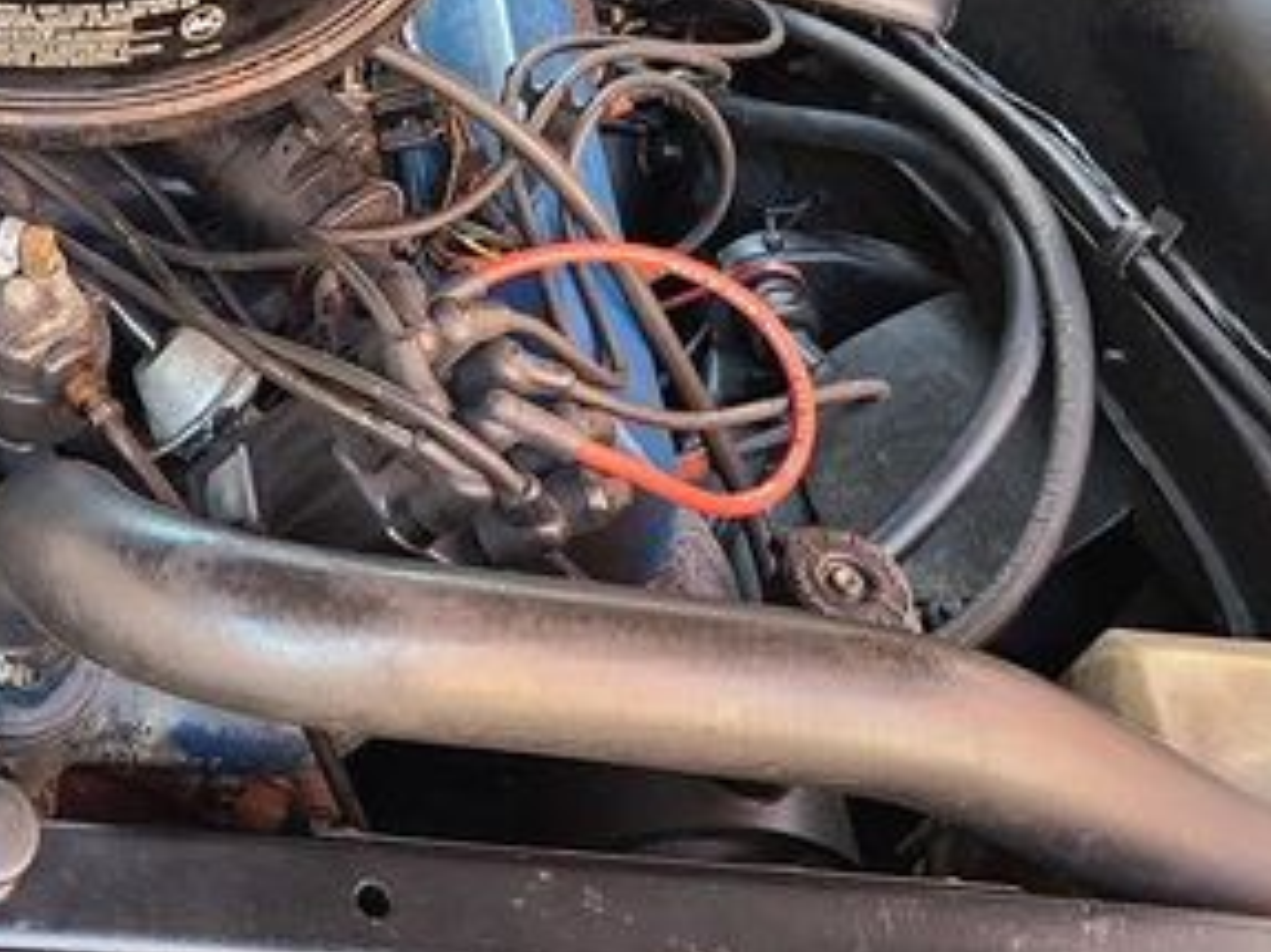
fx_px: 2129
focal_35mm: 58
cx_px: 9
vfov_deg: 24.0
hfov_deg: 30.9
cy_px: -22
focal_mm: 5.4
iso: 200
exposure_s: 1/39
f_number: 1.8
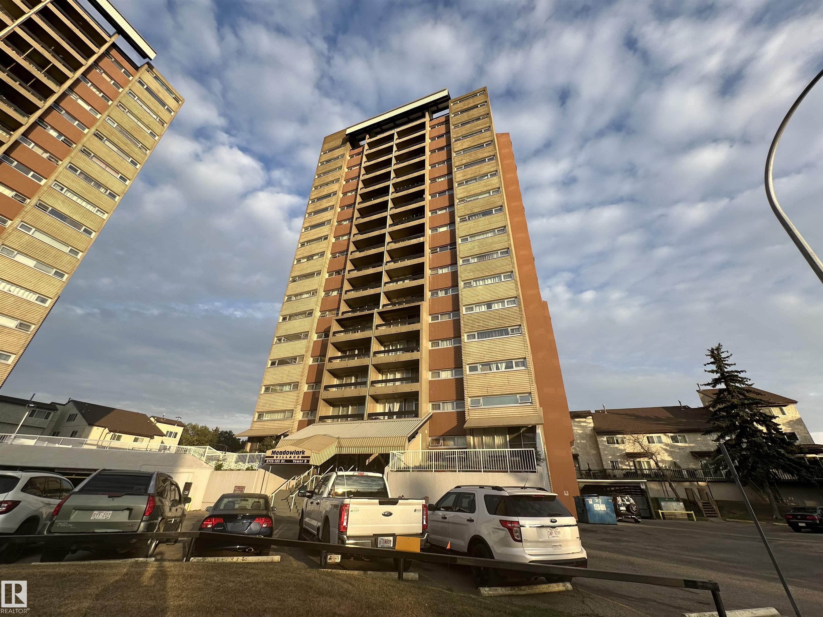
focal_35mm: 14
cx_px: 412
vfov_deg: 85.7
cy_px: 308
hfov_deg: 102.1
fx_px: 333
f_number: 2.2
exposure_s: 1/716
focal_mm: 2.22
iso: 40
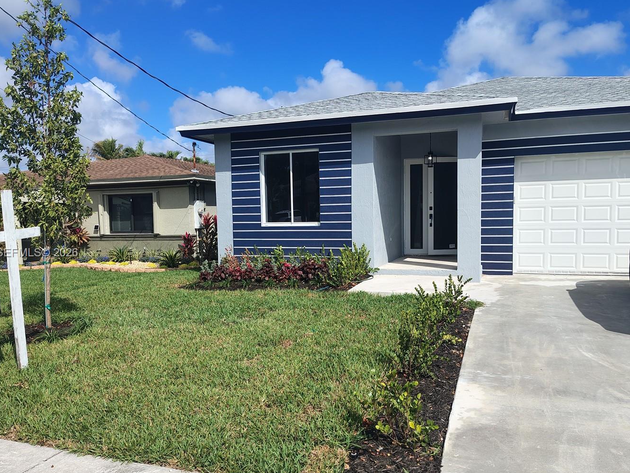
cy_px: 253
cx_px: 311
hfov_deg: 61.7
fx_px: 528
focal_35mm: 29
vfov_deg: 48.2
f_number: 1.8
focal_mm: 5.56
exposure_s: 1/2813
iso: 101
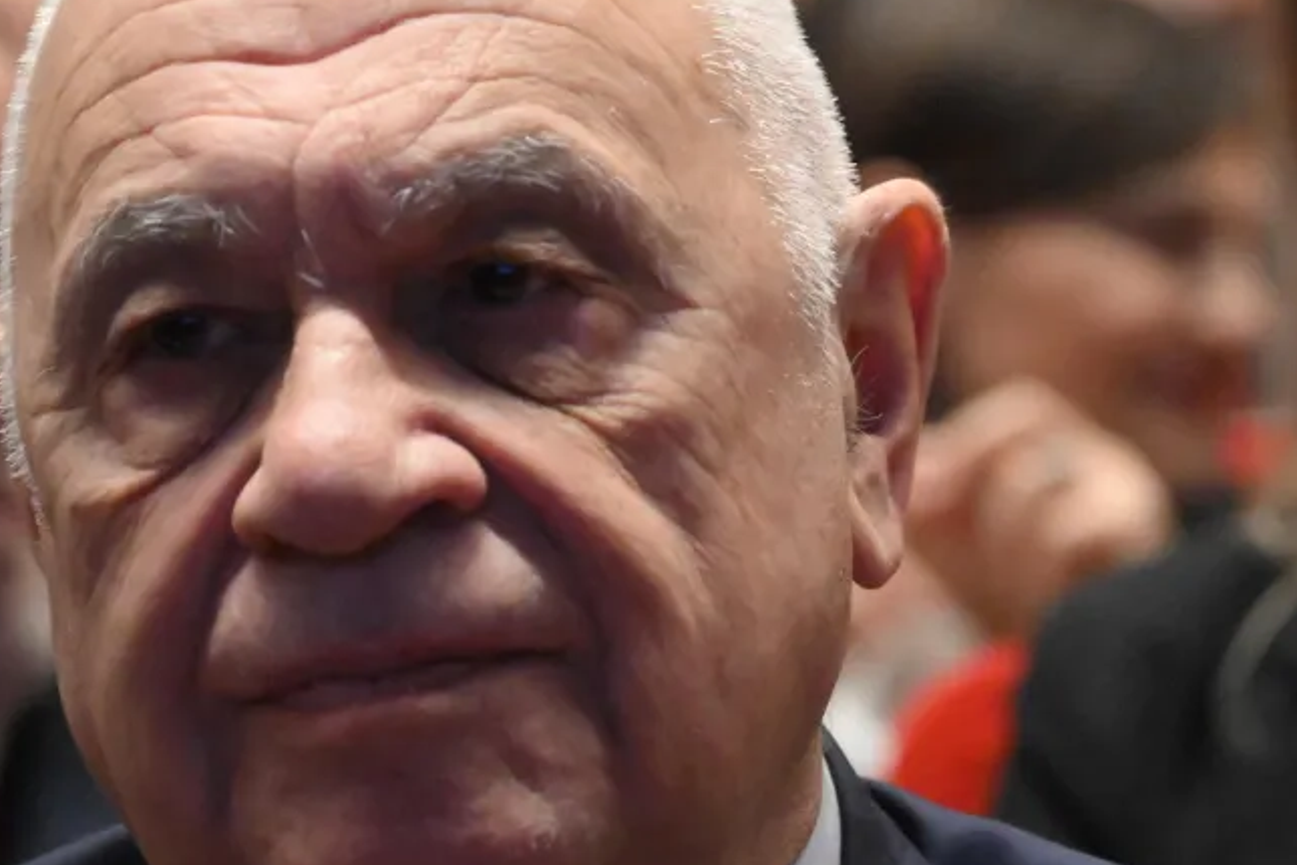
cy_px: 396
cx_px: 1048
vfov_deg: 8.6
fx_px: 5764
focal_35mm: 160
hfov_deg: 12.8
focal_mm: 86
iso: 8000
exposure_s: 1/80
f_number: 4
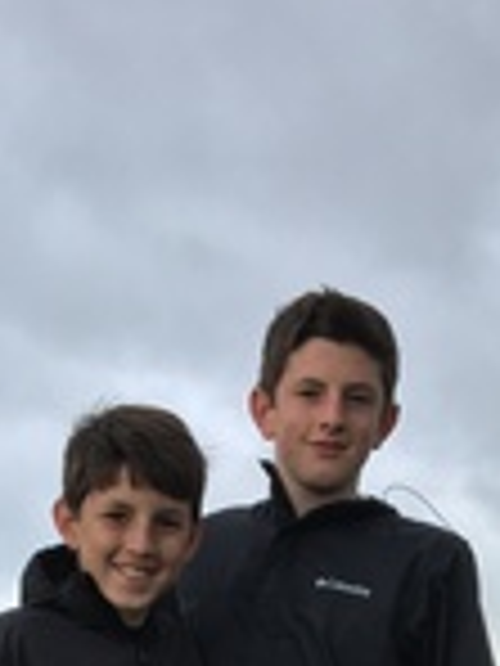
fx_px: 1810
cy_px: 999
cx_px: 180
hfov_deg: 15.7
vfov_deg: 18.5
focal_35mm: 94
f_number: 2.2
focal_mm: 4.15
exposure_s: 1/469
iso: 25
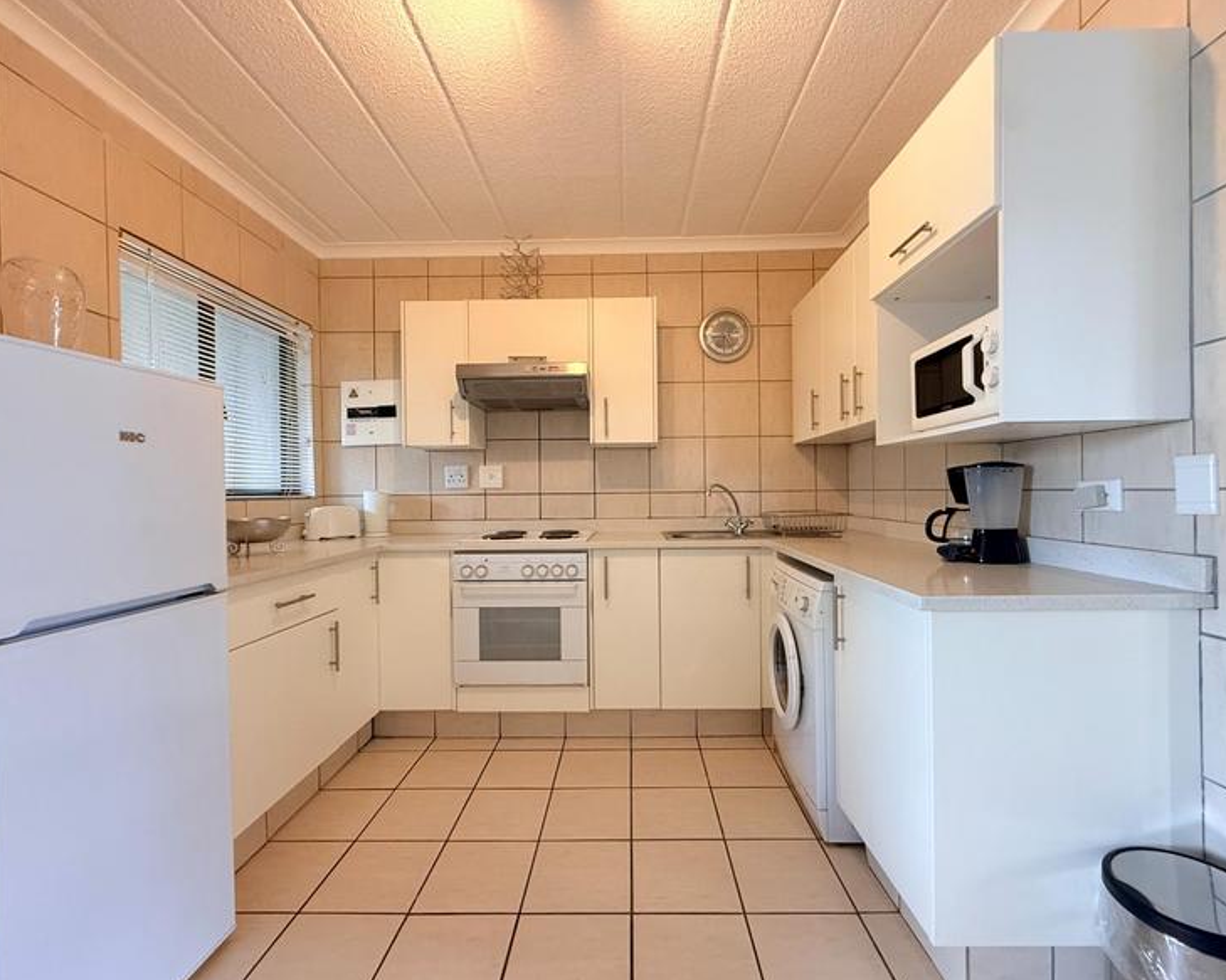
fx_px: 544
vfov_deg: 84.0
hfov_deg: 96.8
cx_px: 627
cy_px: 496
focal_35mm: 15
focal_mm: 2.22
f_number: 2.2
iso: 320
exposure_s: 1/100
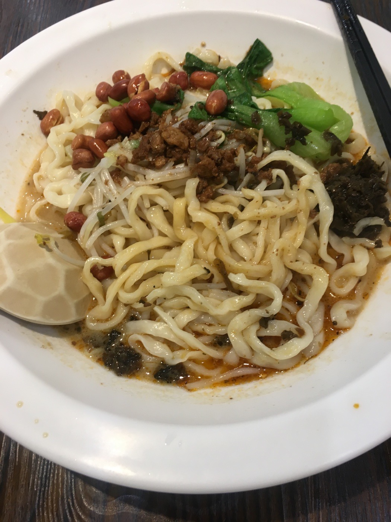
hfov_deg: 48.2
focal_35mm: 29
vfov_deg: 61.7
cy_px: 261
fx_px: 437
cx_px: 196
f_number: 2.2
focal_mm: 4.15
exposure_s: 1/33
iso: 64
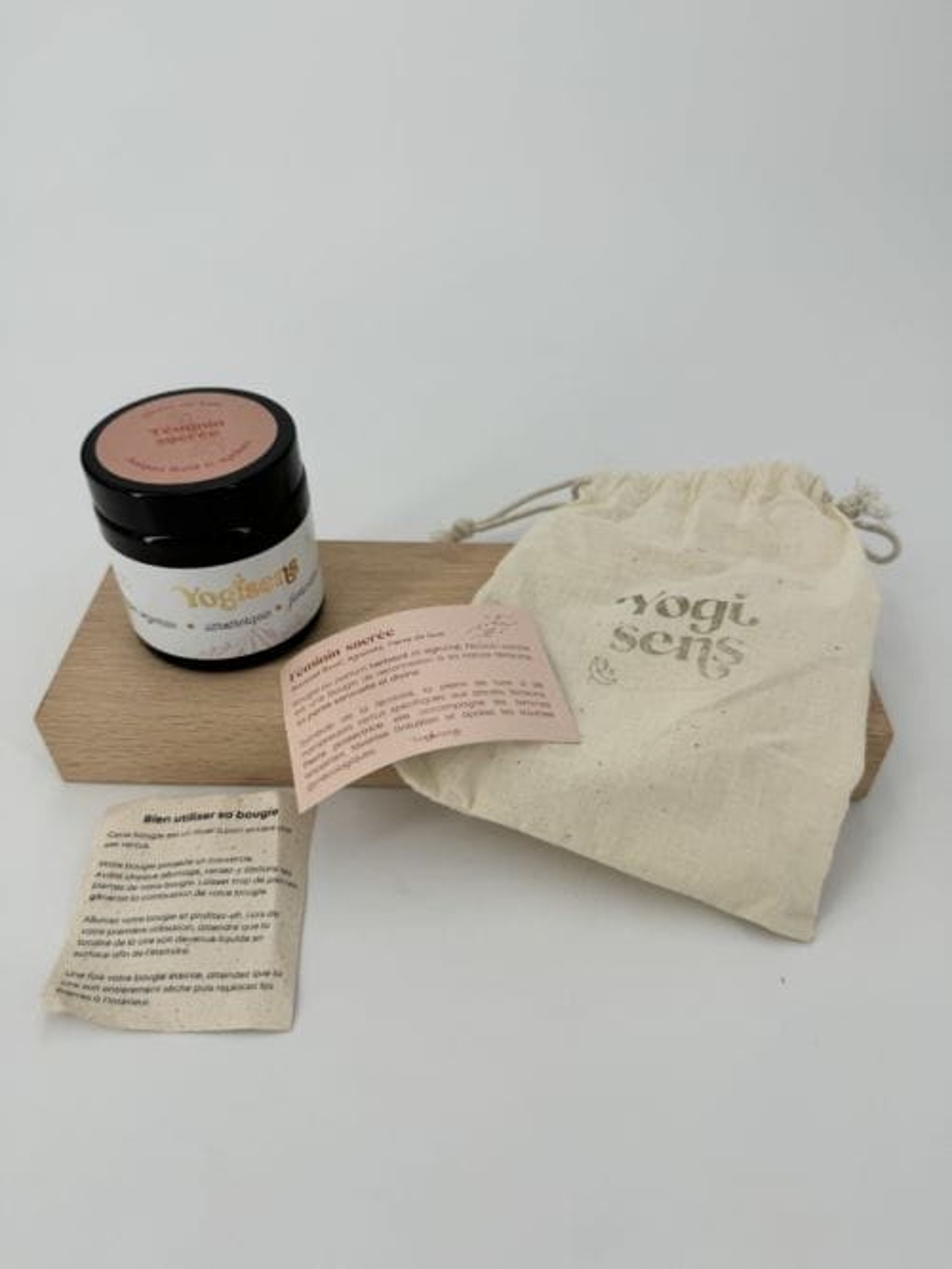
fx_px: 880
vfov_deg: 71.6
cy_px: 634
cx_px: 476
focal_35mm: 24
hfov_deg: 56.8
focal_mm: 6.76
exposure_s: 1/2252
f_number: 1.78
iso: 80
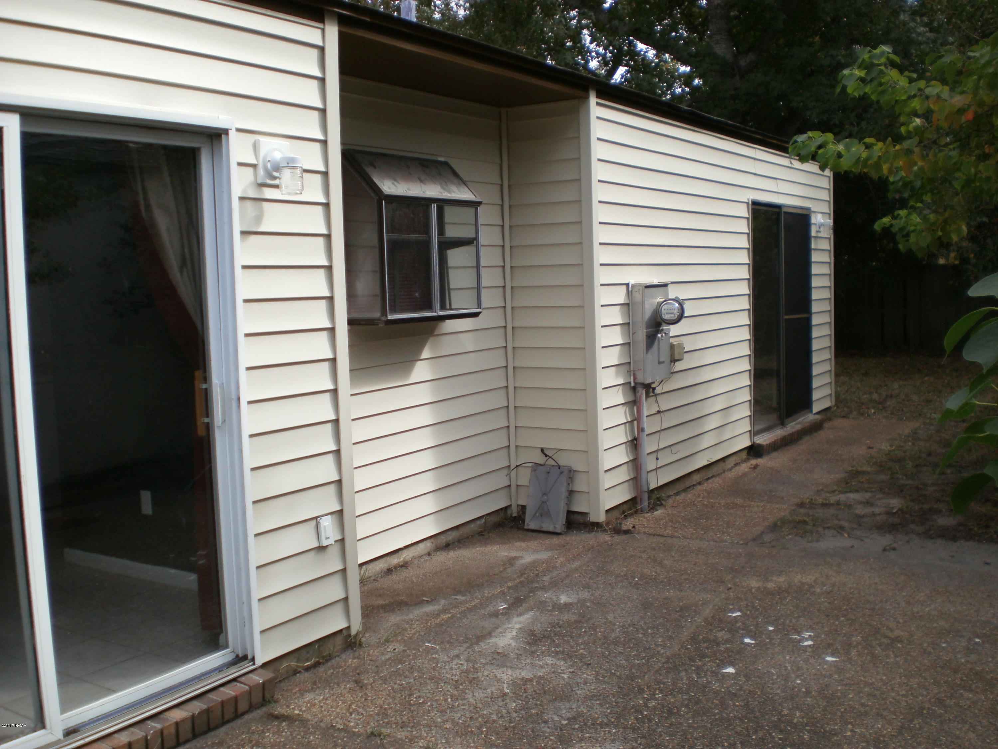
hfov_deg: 51.4
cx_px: 499
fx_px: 1038
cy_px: 374
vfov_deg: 39.7
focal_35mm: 36
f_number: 3.1
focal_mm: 6.3
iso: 100
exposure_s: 1/640
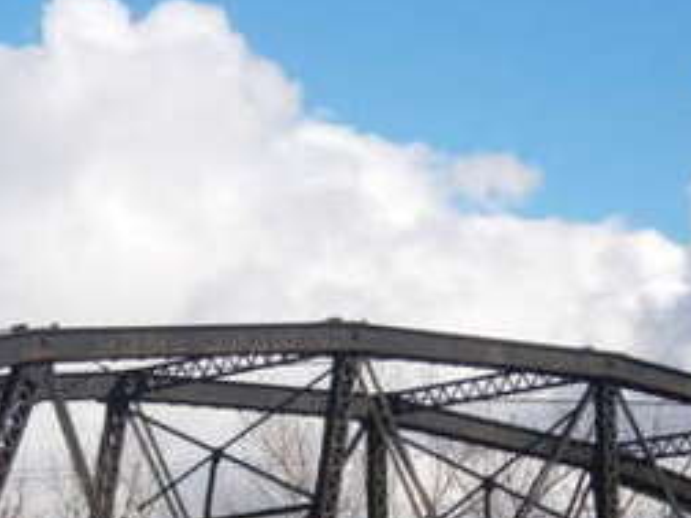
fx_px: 2974
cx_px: 239
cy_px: 658
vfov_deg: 9.8
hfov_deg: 13.2
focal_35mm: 149
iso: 80
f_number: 3.4
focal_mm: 8.3
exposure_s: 1/800
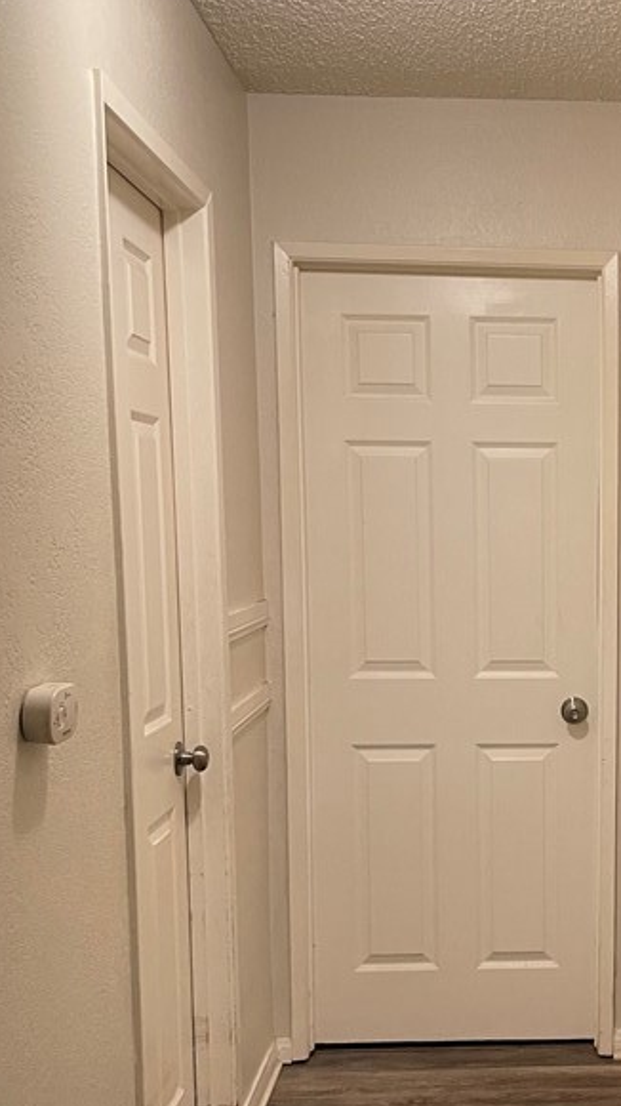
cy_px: 692
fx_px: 1465
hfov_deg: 23.0
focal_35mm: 50
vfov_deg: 41.0
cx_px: 617
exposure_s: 1/60
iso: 100
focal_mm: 4.2
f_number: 1.6
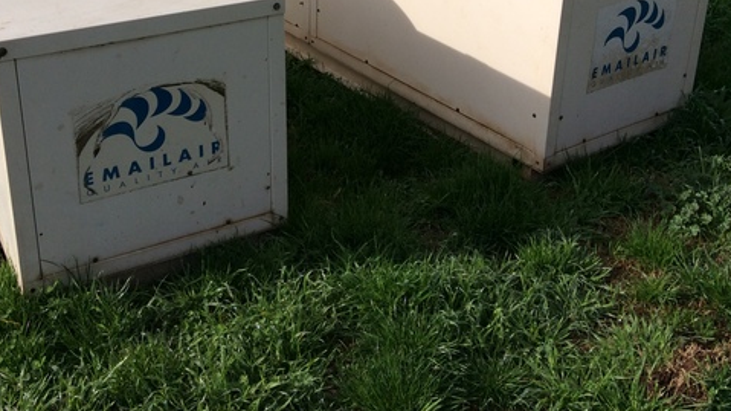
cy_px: 45
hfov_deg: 42.8
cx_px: 322
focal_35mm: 48
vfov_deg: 24.2
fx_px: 930
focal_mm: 3.3
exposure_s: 1/1972
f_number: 2.4
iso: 32
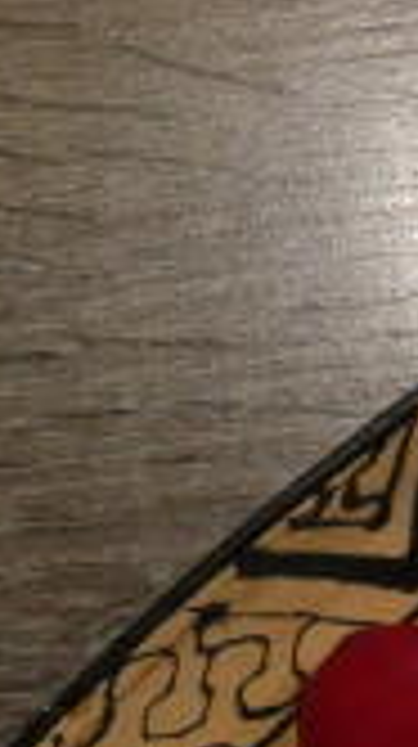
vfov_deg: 19.4
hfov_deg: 11.1
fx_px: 2075
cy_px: 850
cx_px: 582
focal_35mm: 105
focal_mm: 5.3
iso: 800
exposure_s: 1/60
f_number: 3.3
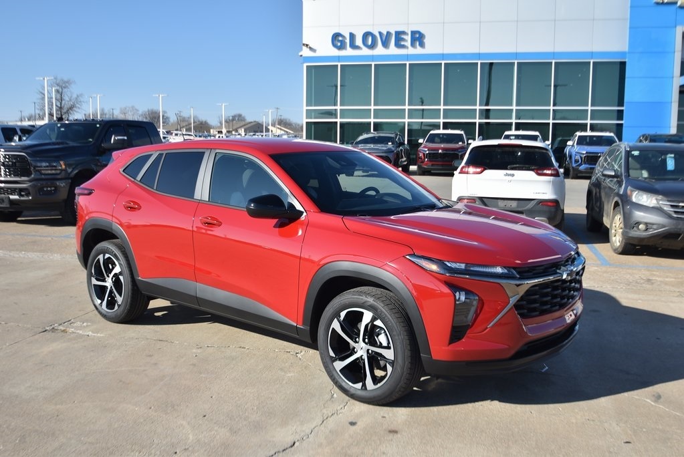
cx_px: 342
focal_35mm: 36
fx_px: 685
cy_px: 228
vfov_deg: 36.9
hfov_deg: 53.1
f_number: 4.5
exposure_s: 1/640
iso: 100
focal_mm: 24
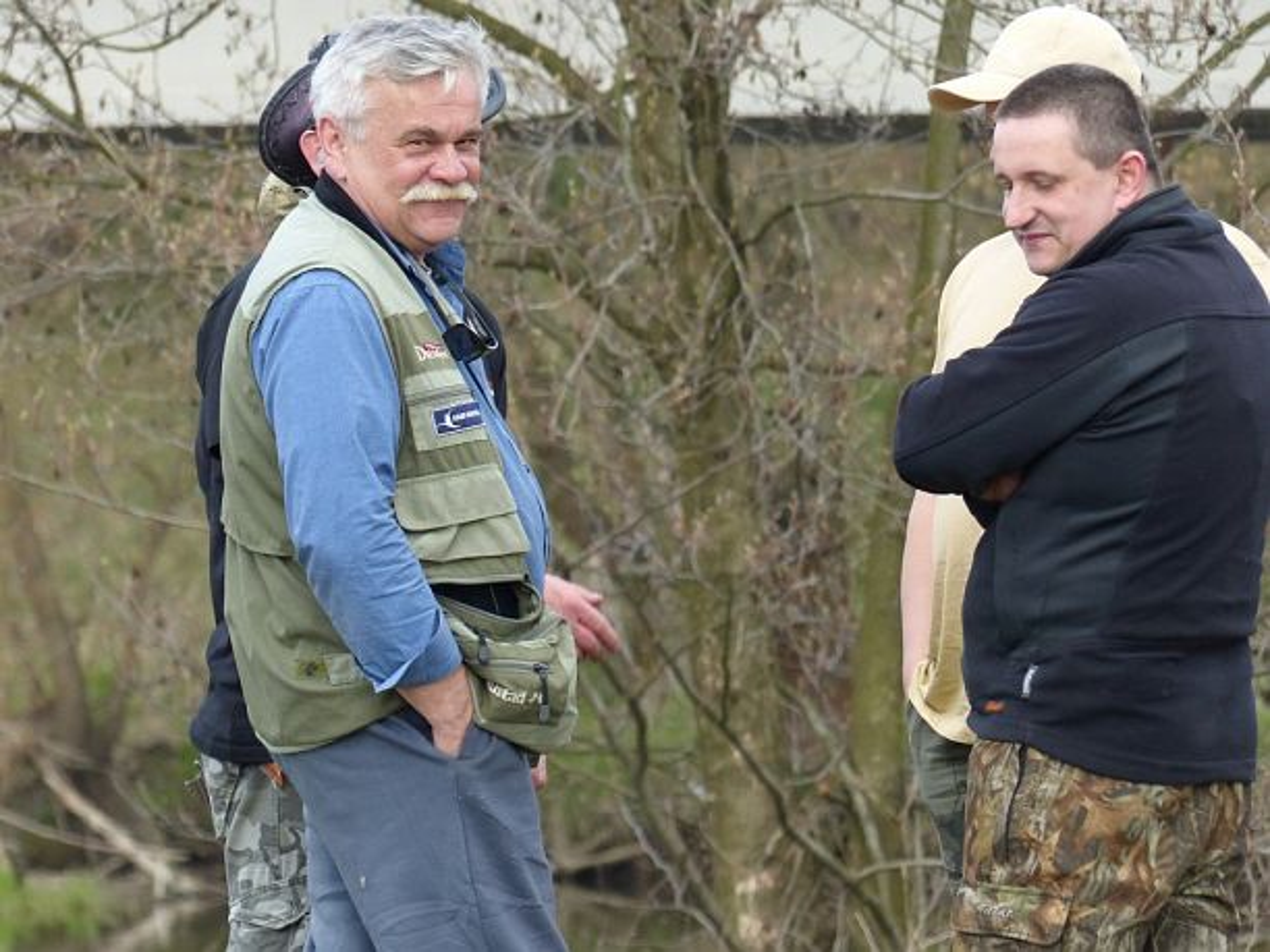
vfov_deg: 3.1
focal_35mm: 477
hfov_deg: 4.2
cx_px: 635
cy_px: 476
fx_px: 17500
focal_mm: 85.8
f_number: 4
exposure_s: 1/320
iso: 200
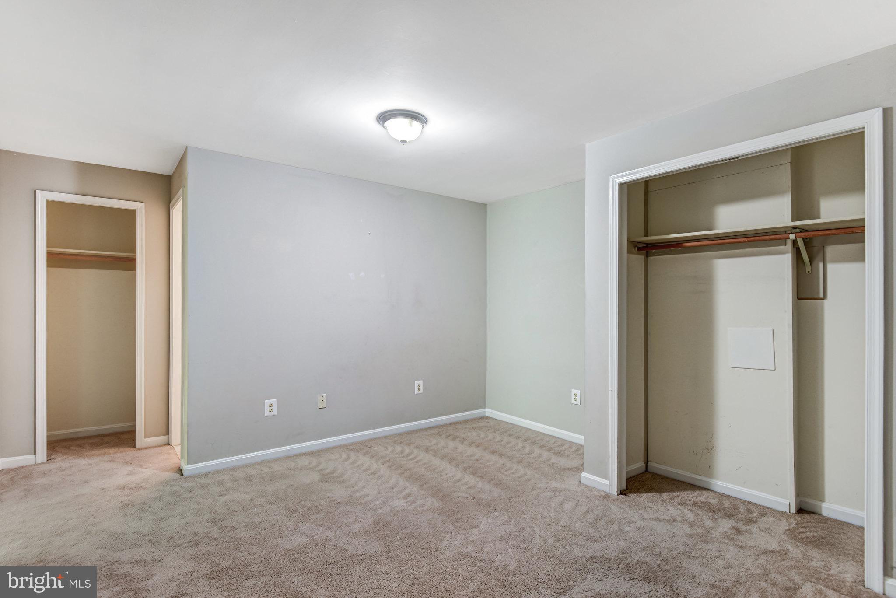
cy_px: 299
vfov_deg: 70.5
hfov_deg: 93.3
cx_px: 448
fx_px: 423
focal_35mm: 17
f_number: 8
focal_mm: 17
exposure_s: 1/4
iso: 400
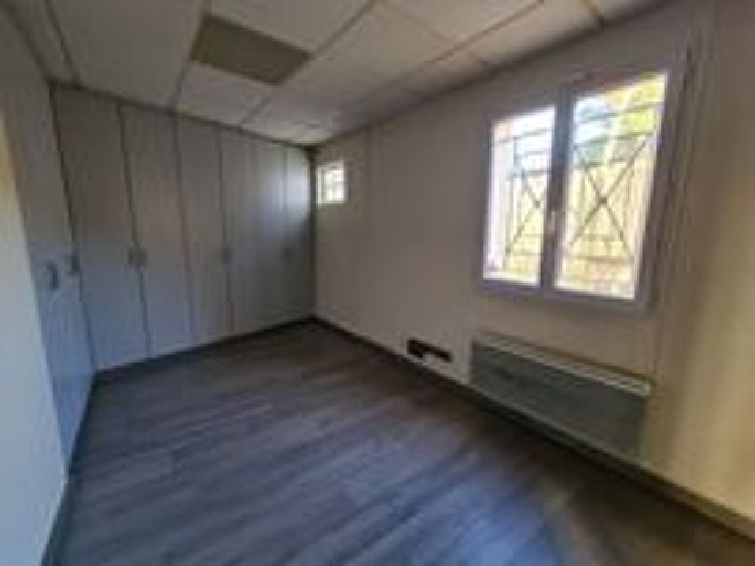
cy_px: 283
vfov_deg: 89.9
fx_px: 284
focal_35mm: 13
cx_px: 378
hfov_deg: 106.2
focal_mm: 2.2
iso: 320
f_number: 2.2
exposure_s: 1/50
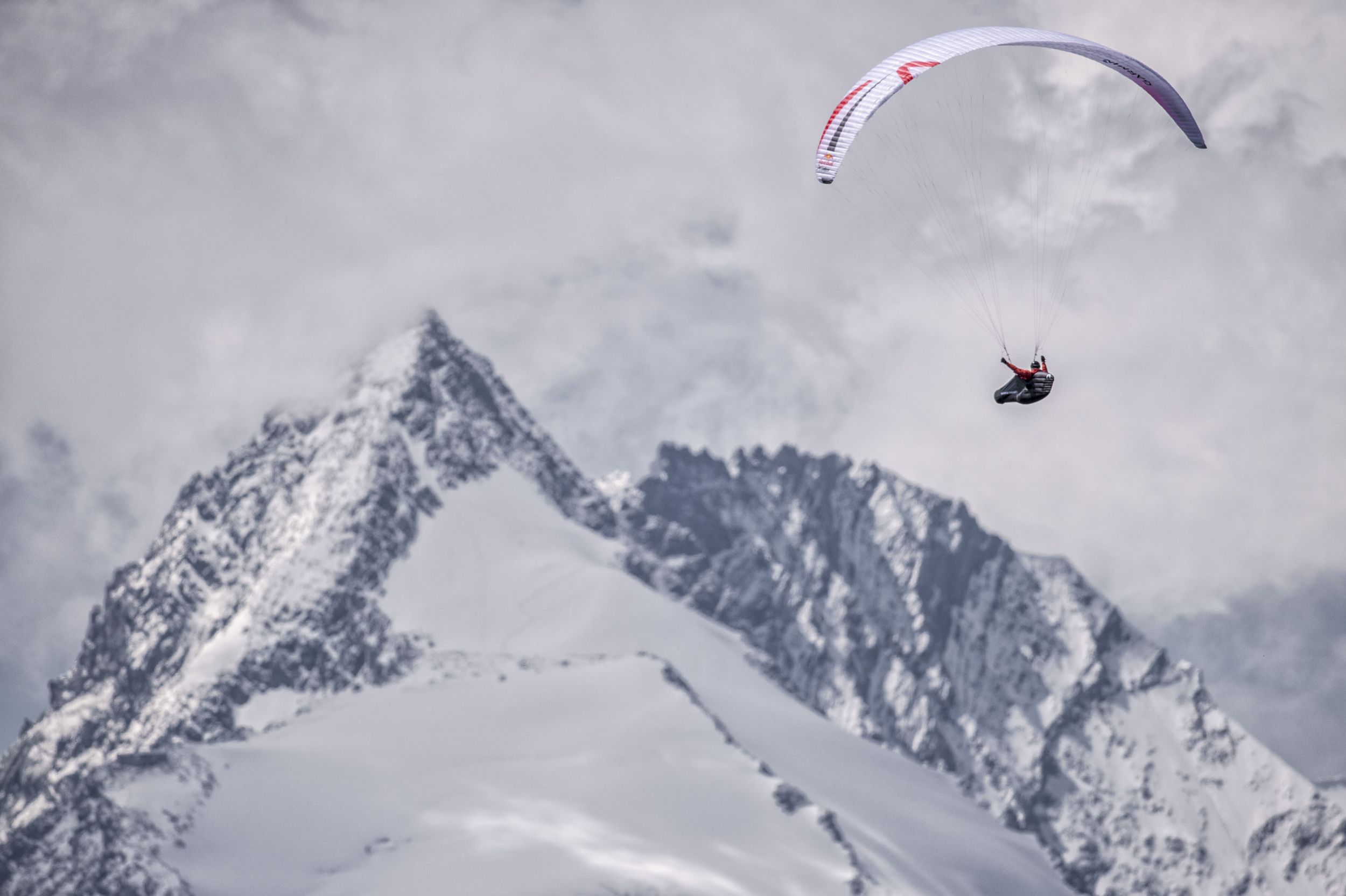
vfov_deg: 1.7
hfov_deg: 2.6
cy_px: 448
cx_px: 673
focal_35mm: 800
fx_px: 29894
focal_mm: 800
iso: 400
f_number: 5.6
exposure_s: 1/5000
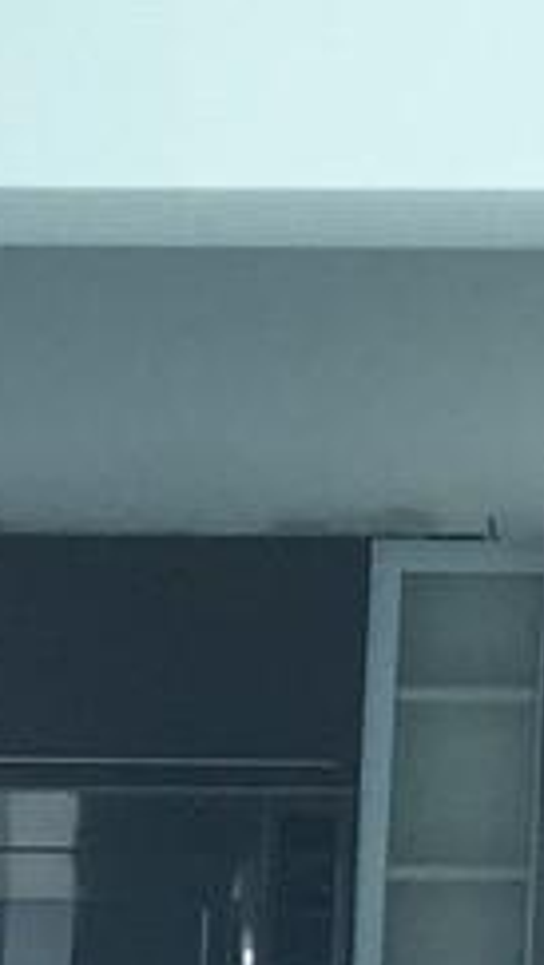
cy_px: 1489
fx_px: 5325
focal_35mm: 208
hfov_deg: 5.6
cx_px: -917
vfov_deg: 10.0
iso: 50
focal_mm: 4.15
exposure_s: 1/120
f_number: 2.2
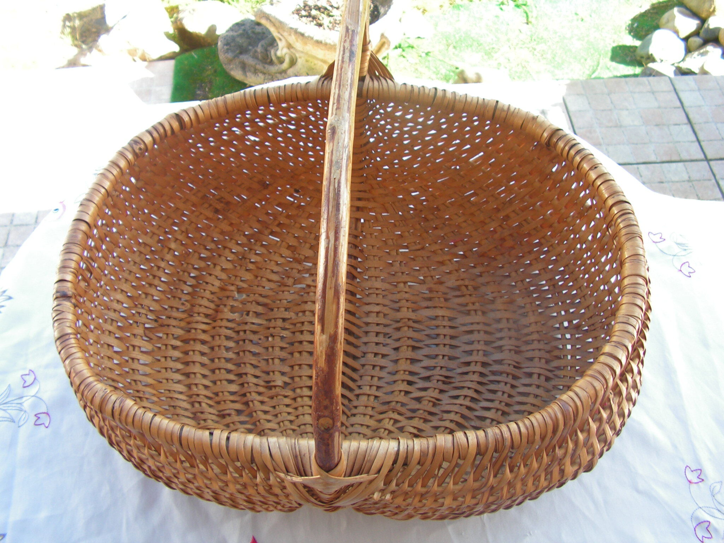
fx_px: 753
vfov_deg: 39.7
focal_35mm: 36
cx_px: 362
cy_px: 272
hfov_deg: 51.4
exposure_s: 1/80
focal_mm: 6
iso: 64
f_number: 3.2
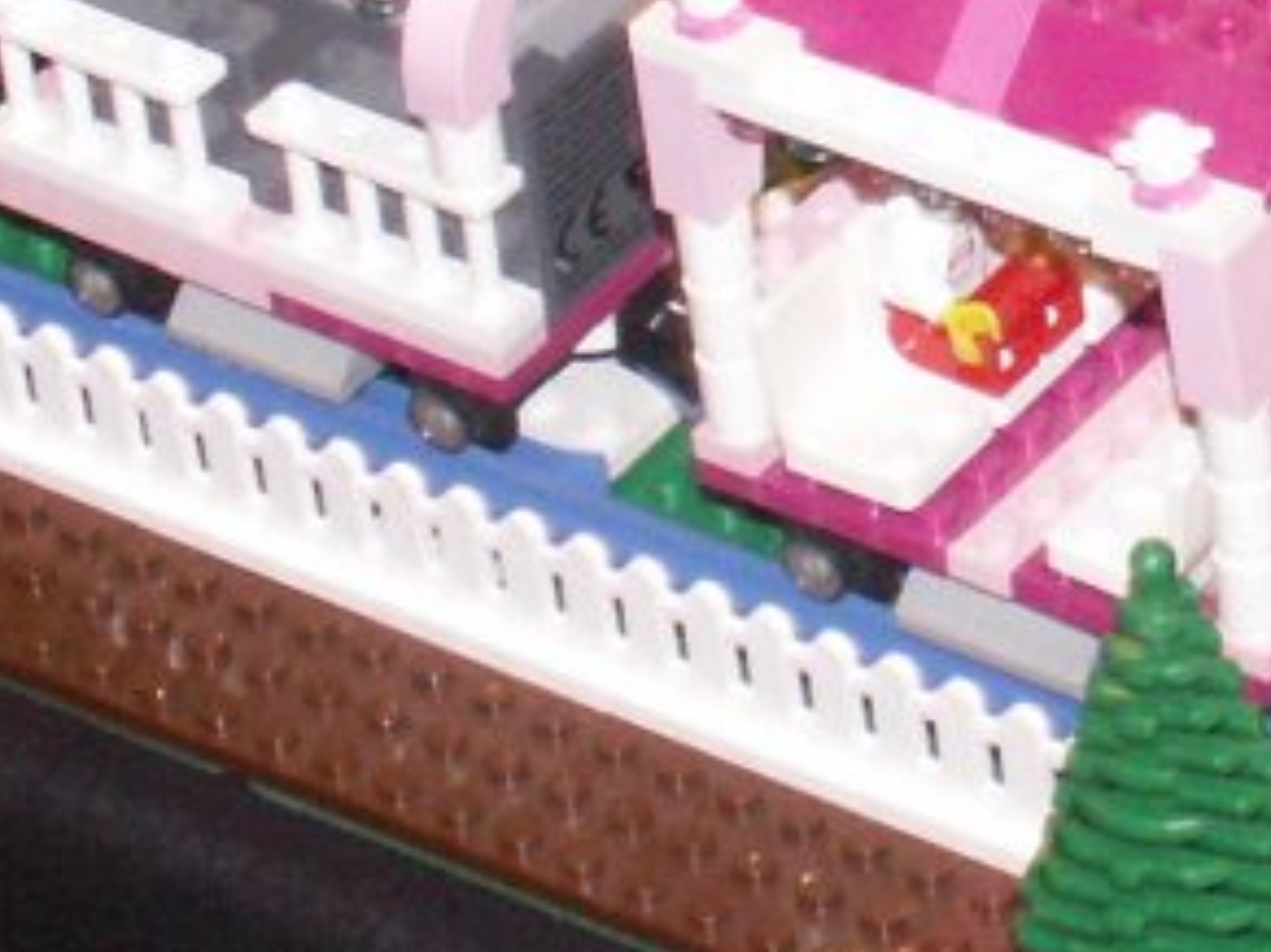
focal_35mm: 244
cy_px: -485
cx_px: 1819
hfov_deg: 8.0
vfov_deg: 6.0
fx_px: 8955
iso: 160
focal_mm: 8.67
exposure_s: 1/50
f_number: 3.2
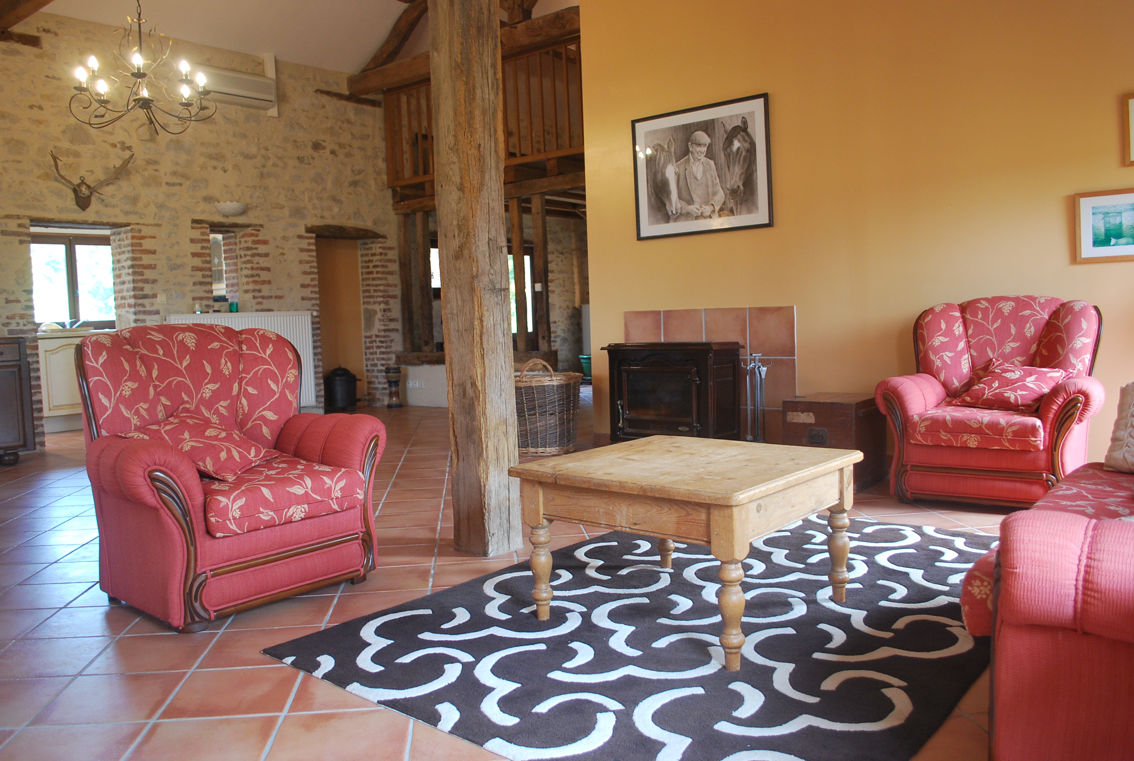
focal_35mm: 27
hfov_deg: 67.3
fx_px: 852
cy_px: 380
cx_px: 567
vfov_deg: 48.1
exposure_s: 1/20
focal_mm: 18
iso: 400
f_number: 3.5
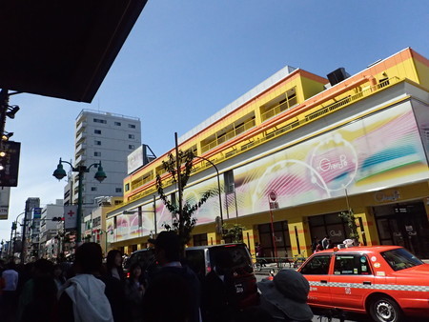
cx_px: 214
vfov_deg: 54.9
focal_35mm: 25
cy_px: 161
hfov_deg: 69.4
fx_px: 310
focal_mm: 4.5
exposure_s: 1/1600
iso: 800
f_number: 8
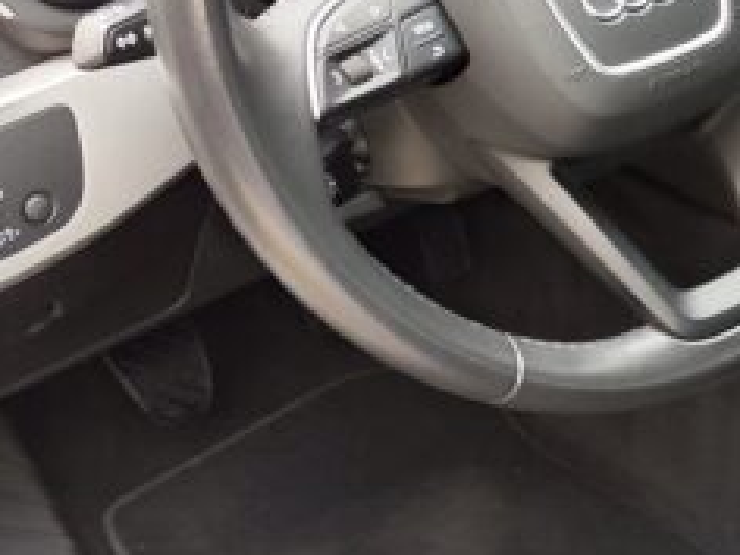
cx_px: 947
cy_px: 219
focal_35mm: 78
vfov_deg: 18.9
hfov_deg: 22.5
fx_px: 1667
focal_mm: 7.01
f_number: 1.69
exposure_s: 1/100
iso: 237
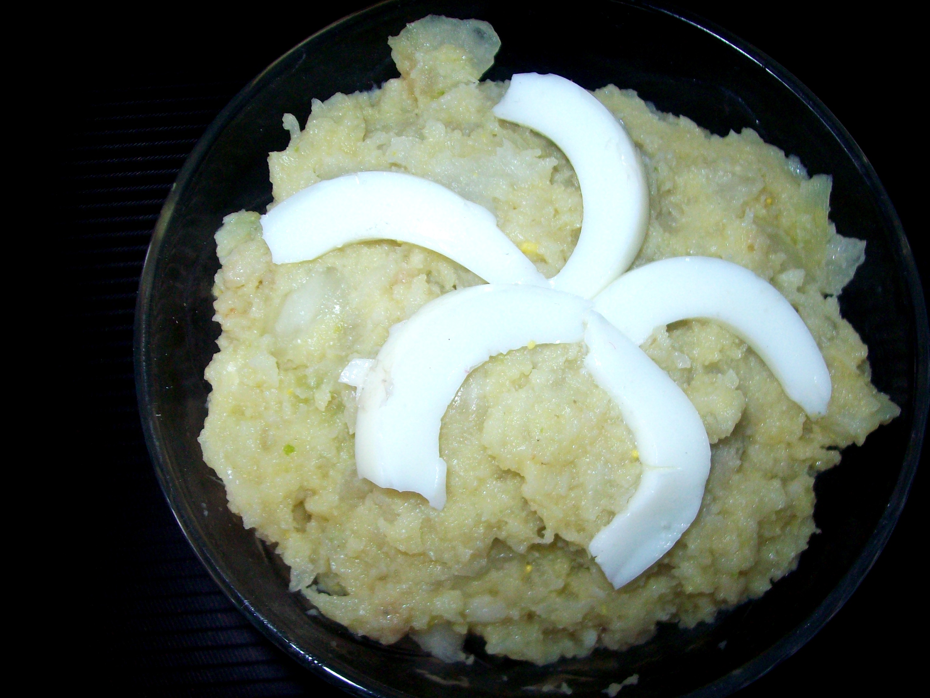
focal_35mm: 36
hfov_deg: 51.4
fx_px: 967
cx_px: 465
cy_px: 349
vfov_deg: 39.7
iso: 80
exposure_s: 1/64
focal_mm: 6
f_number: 2.7
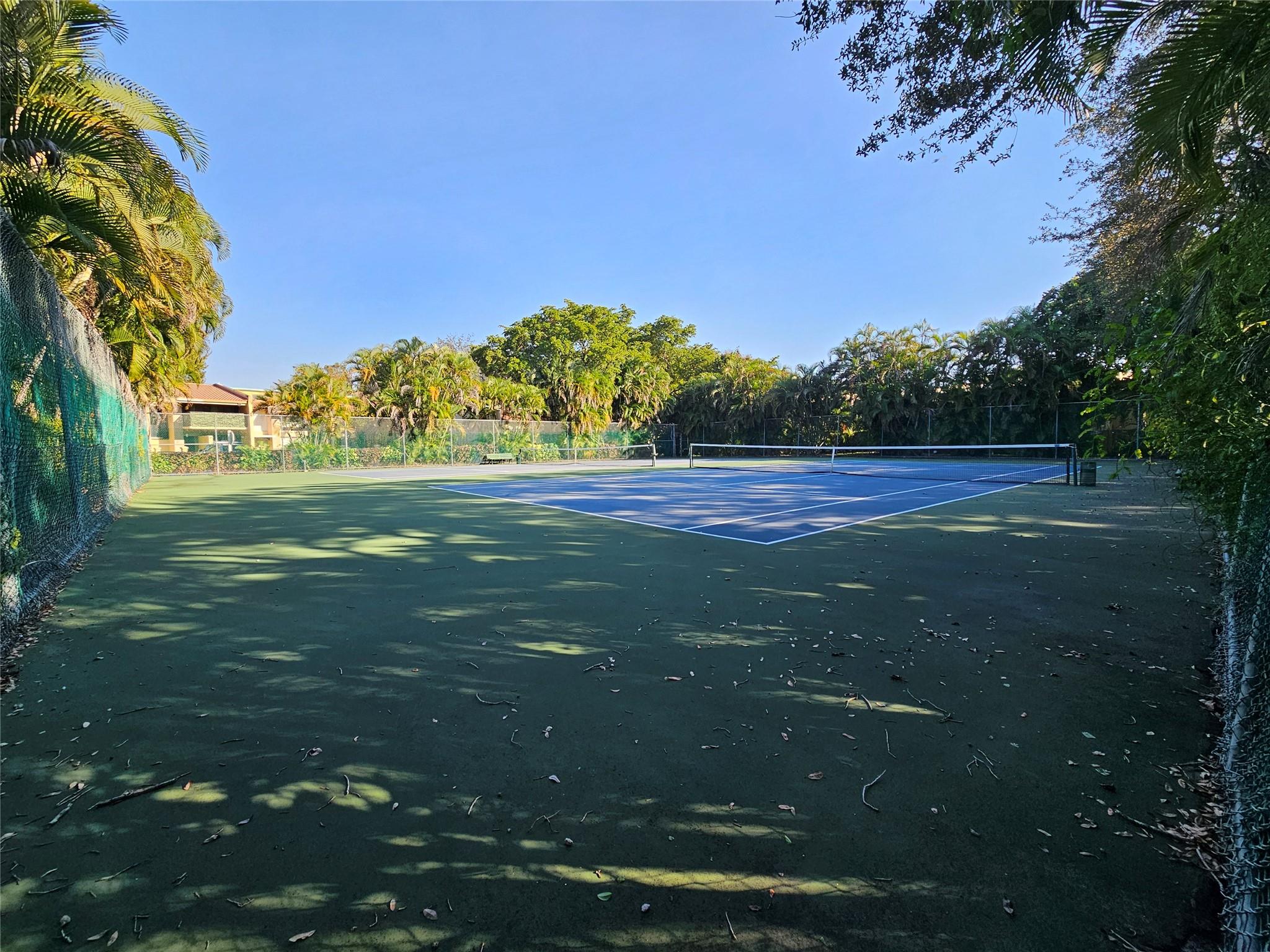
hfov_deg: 106.2
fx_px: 477
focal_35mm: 13
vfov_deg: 89.9
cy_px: 476
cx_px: 635
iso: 50
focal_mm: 2.2
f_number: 2.2
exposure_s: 1/604
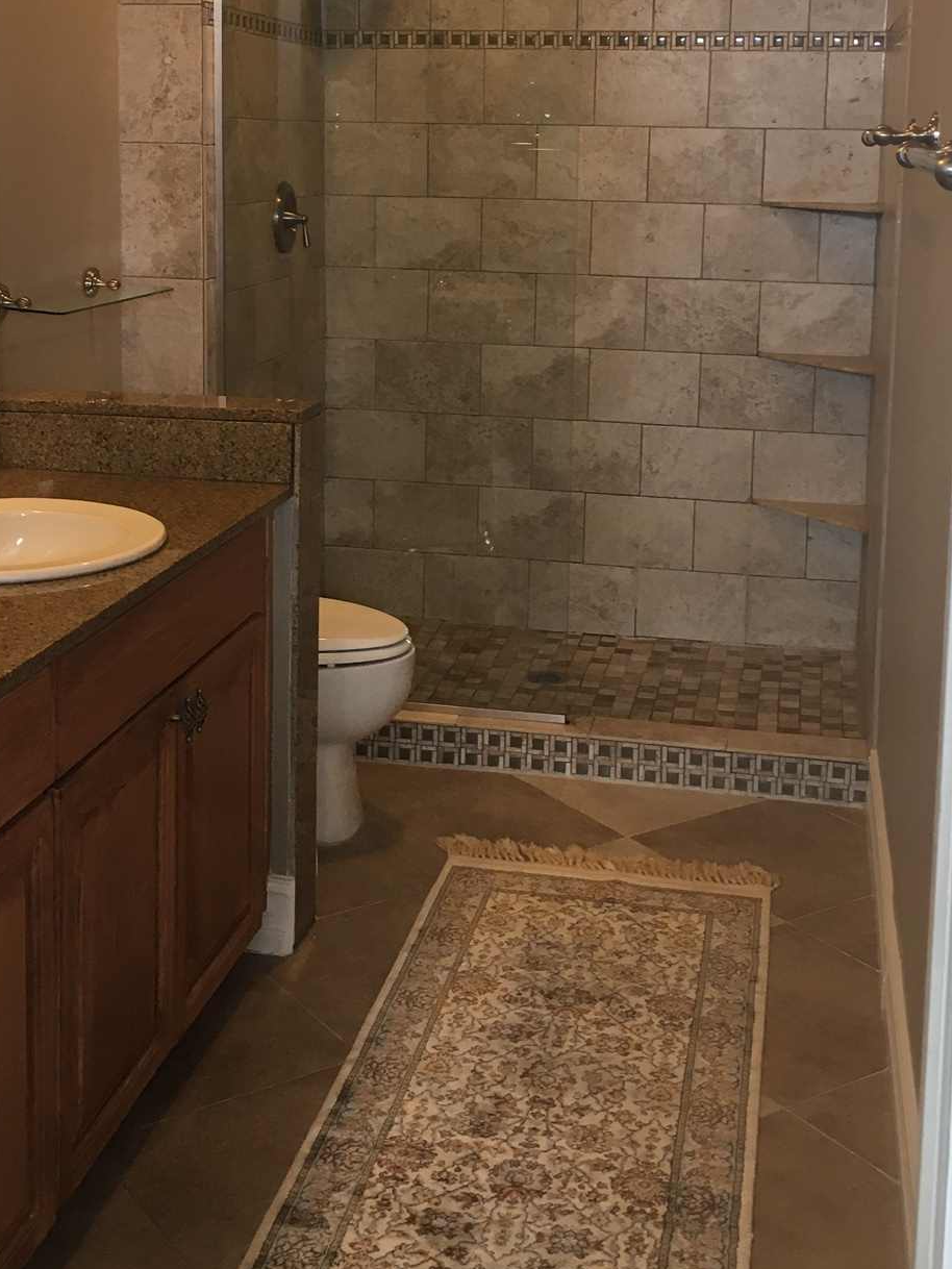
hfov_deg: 30.3
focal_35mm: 48
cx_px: 424
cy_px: 398
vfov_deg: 39.1
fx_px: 1759
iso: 64
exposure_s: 1/30
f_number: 2.2
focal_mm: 4.15
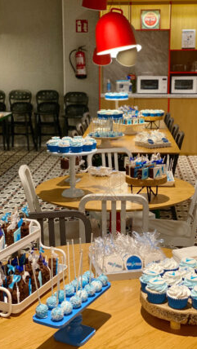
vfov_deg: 36.6
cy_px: 175
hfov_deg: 21.1
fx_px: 529
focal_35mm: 57
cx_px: 103
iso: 160
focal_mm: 6
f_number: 2
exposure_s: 1/33
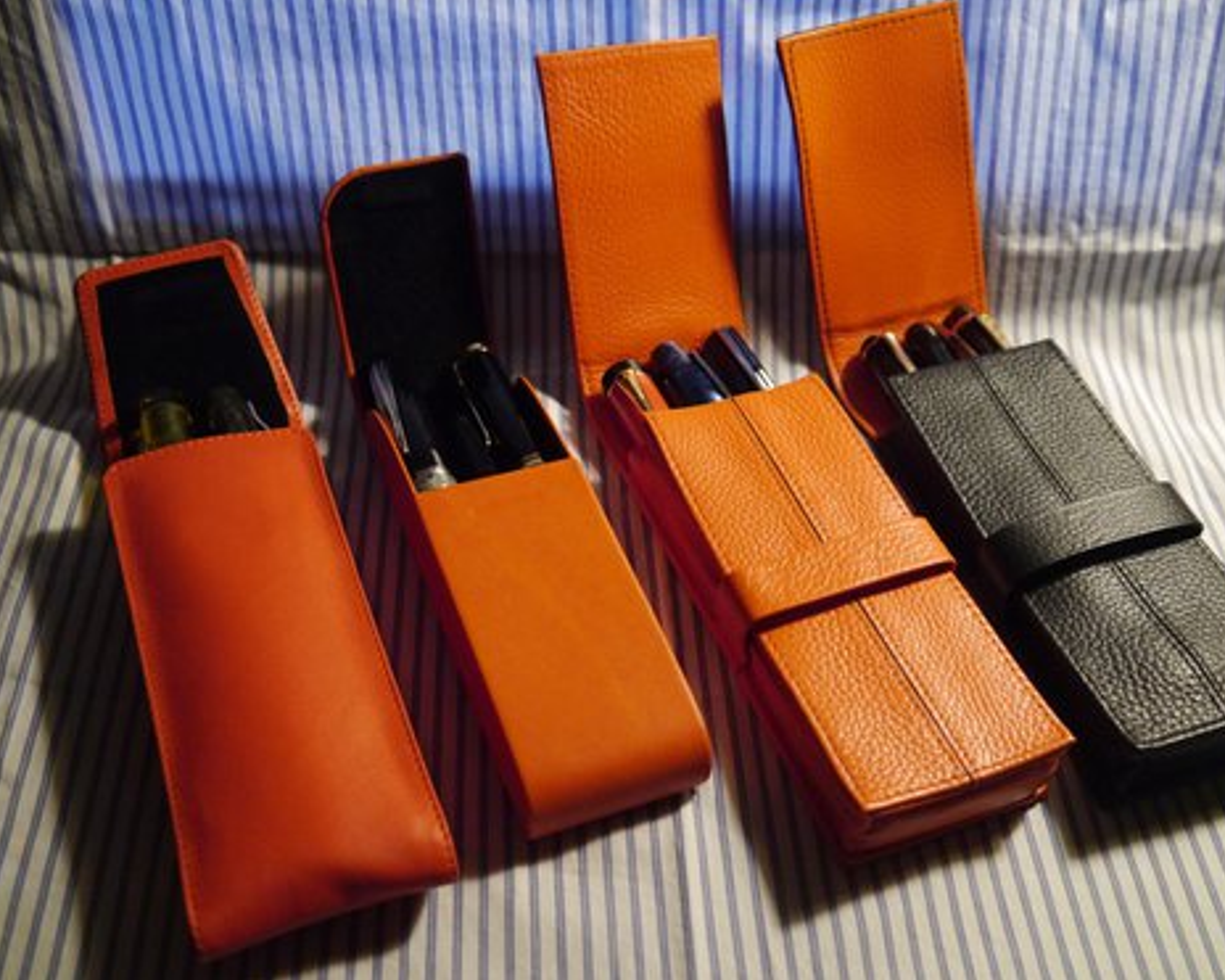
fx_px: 1450
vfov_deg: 37.3
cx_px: 652
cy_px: 493
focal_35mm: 40
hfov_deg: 45.8
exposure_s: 1/60
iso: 1600
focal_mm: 19
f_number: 4.2
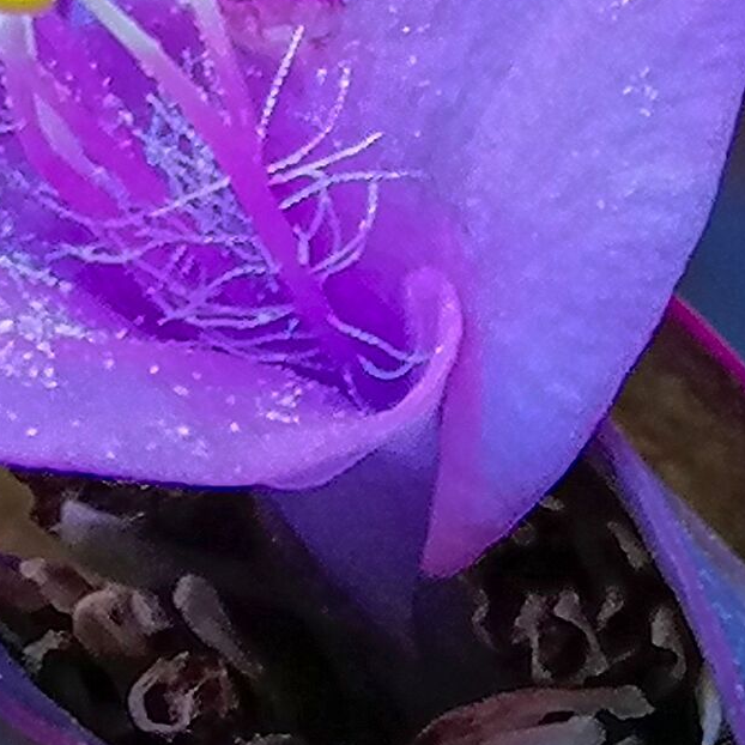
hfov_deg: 5.0
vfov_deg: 5.0
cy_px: 121
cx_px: -36
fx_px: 8547
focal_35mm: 351
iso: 80
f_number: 1.8
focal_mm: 3.95
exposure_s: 1/50
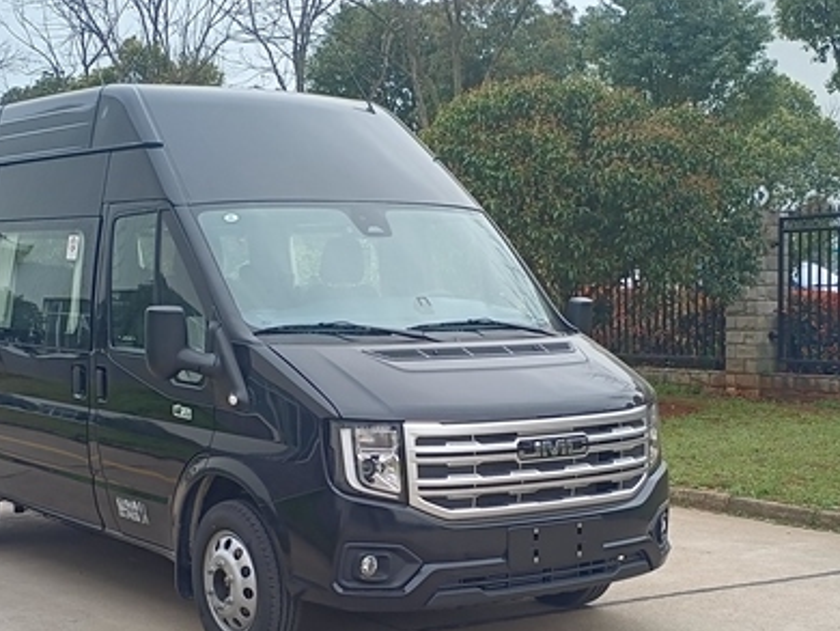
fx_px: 971
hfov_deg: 46.3
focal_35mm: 40
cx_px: 302
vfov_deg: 35.8
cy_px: 392
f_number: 1.8
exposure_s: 1/100
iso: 164
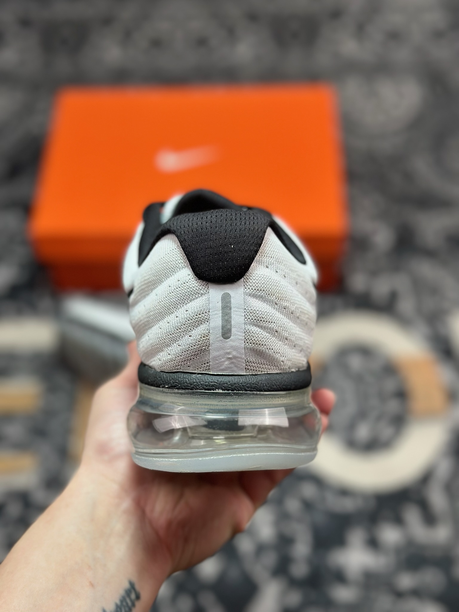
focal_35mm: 48
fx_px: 849
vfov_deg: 39.7
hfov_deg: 30.3
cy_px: 306
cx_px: 230
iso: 80
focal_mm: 6.86
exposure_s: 1/480
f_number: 1.78
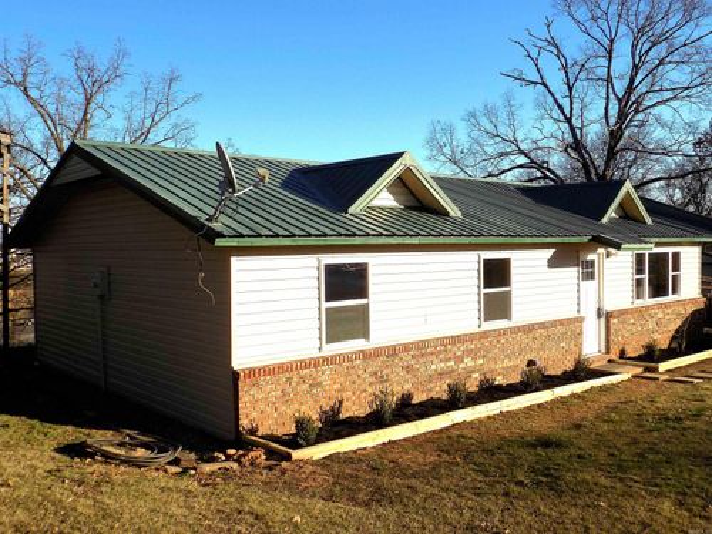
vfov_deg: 46.8
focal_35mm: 30
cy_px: 267
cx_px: 356
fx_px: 617
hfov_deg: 60.0
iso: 80
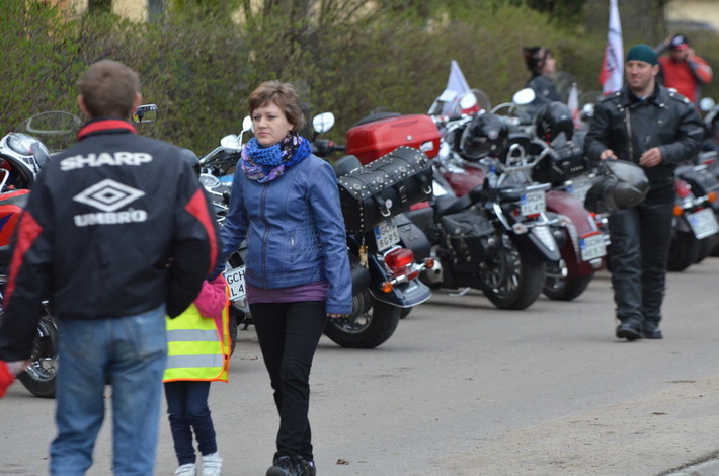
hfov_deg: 7.4
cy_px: 238
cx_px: 360
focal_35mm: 278
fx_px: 5530
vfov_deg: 4.9
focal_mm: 185
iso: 1600
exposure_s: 1/1600
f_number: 5
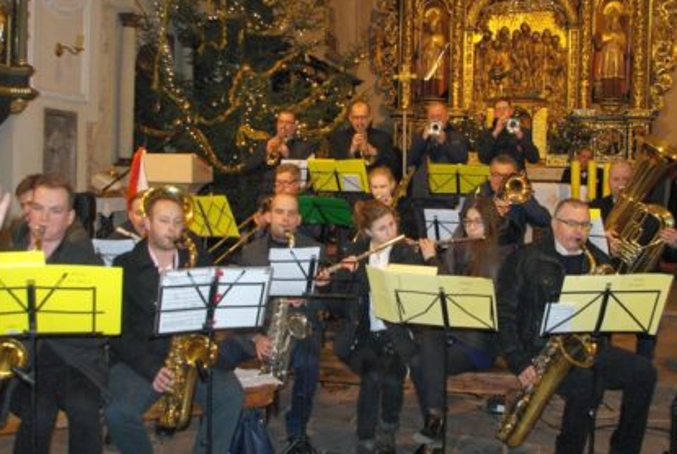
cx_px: 352
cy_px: 198
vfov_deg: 34.3
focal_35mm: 39
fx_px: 734
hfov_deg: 49.5
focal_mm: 18
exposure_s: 1/30
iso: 800
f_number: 4.5
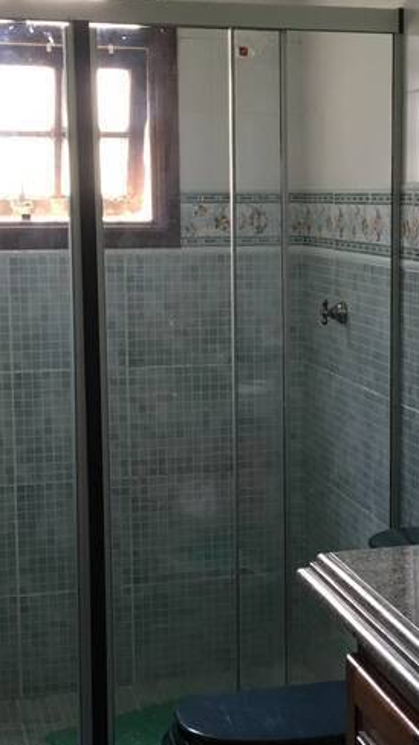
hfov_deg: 17.1
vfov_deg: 30.1
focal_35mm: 70
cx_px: 323
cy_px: 382
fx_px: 1382
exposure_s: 1/30
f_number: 2.2
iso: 100
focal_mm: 4.15
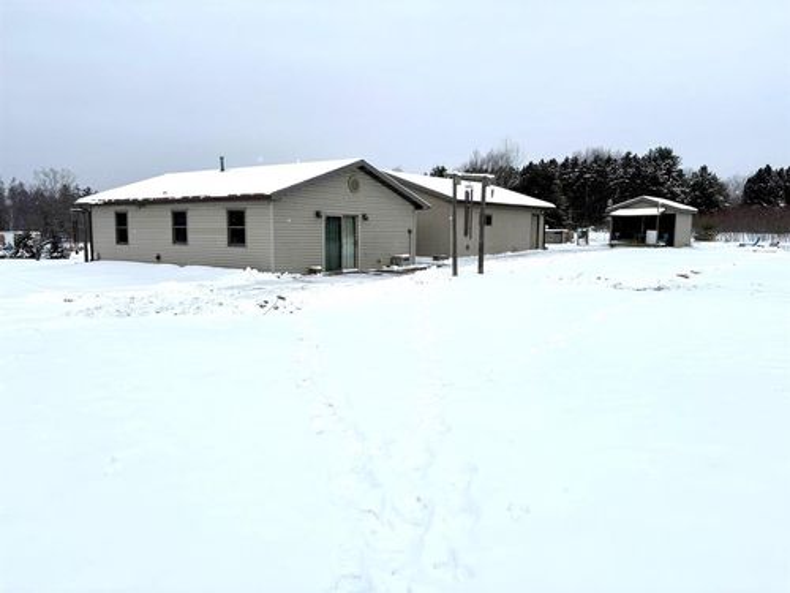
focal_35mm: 26
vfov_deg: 53.1
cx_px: 395
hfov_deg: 67.3
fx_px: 593
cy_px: 296
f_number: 1.6
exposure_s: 1/2865
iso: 50
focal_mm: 5.96
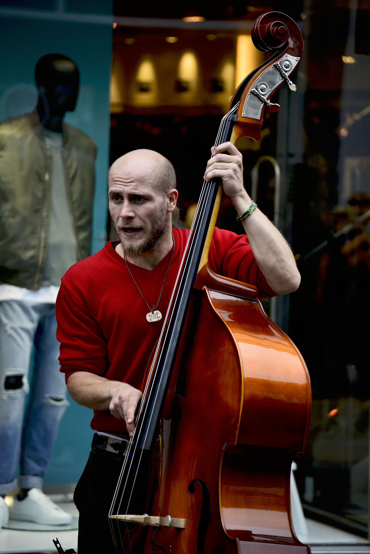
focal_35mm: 145
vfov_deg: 14.1
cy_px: 277
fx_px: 2233
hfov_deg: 9.5
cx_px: 185
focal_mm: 145
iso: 400
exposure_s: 1/500
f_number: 4.8
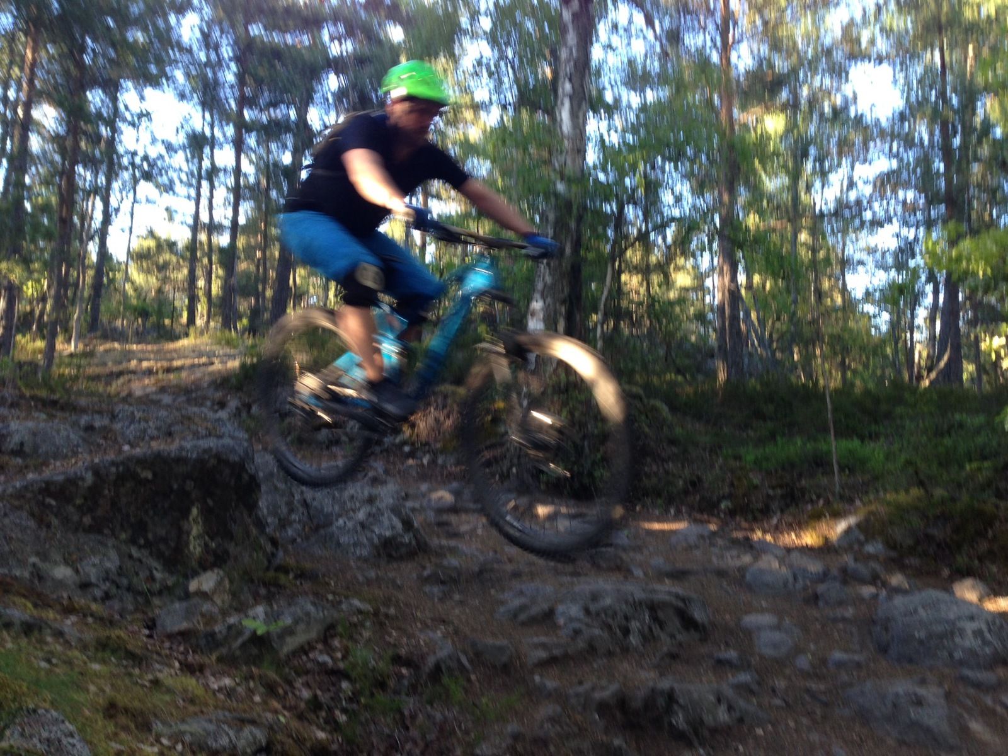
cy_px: 378
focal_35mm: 33
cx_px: 504
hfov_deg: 55.4
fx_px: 961
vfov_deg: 42.9
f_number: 2.4
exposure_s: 1/60
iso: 64
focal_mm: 4.12
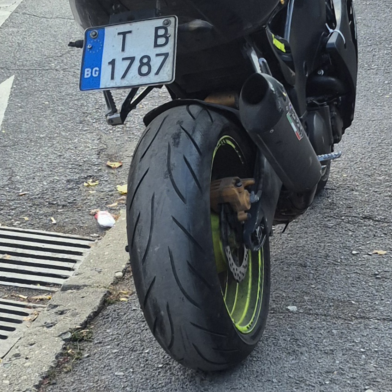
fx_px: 410
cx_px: 225
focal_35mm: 32
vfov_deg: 50.0
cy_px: 124
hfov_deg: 50.9
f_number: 1.8
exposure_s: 1/227
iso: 25
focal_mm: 5.4
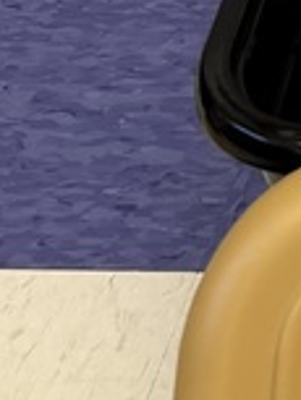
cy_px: -771
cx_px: 811
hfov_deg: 7.7
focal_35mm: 174
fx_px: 2015
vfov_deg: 9.2
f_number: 1.6
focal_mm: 5.96
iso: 80
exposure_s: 1/60
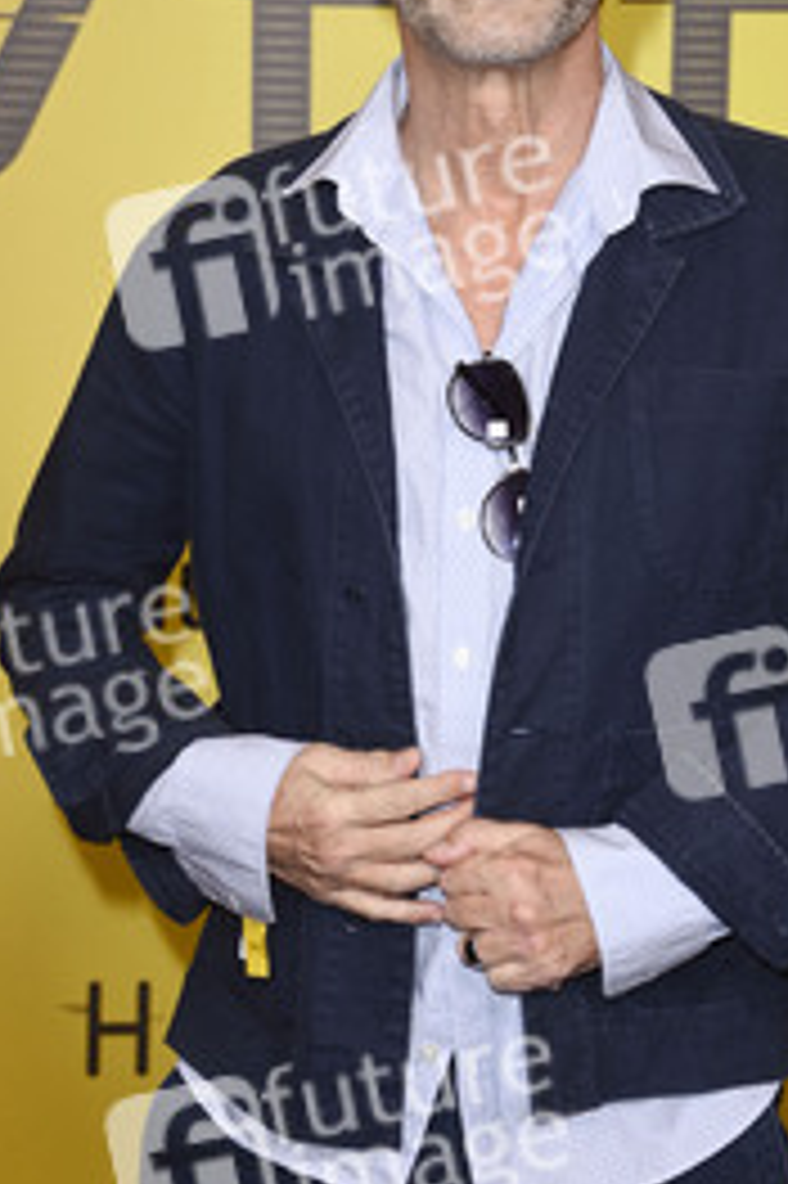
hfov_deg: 9.2
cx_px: 468
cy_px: 468
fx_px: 4898
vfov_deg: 13.8
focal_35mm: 149
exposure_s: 1/250
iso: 1000
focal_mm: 98
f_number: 5.6
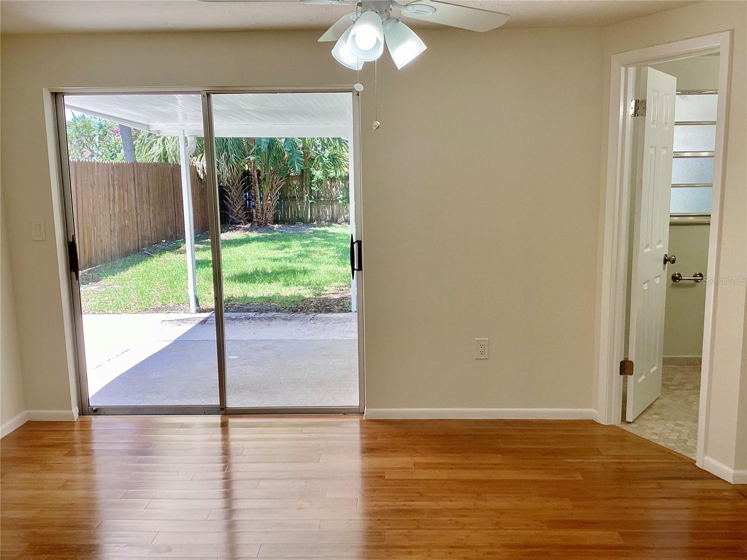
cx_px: 374
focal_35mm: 31
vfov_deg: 45.4
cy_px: 280
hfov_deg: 58.4
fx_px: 669
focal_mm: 3.3
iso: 32
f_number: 2.4
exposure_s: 1/120
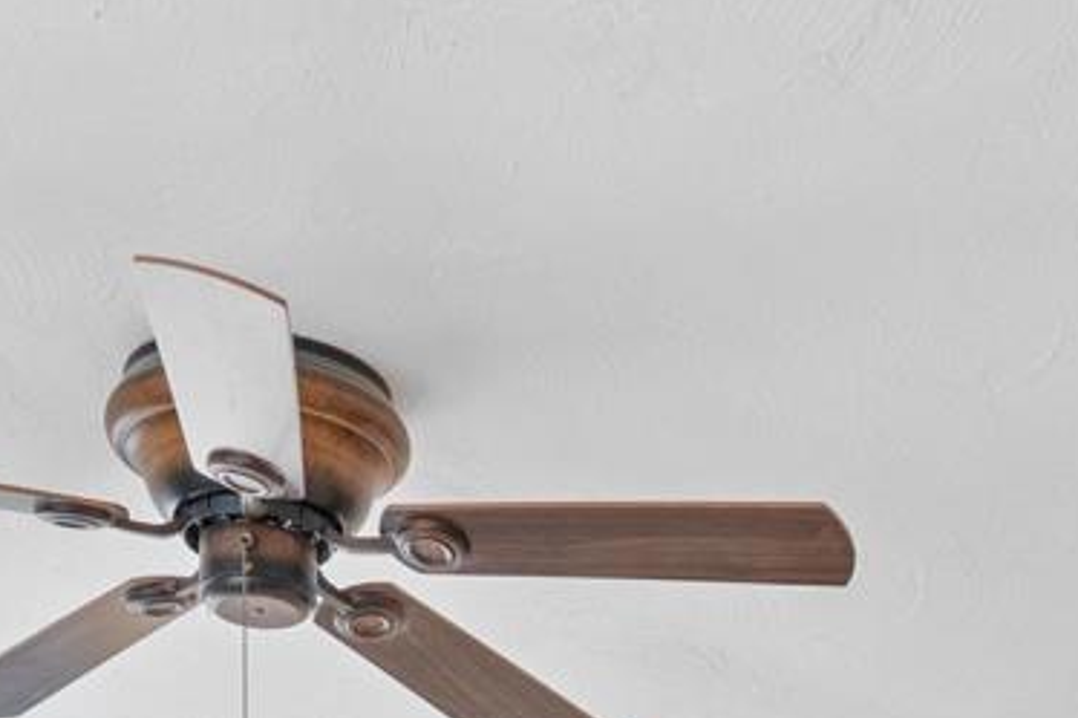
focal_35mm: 107
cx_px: 1081
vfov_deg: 10.0
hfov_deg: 18.6
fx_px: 3202
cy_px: 2057
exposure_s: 1/3
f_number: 9
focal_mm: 16
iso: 400
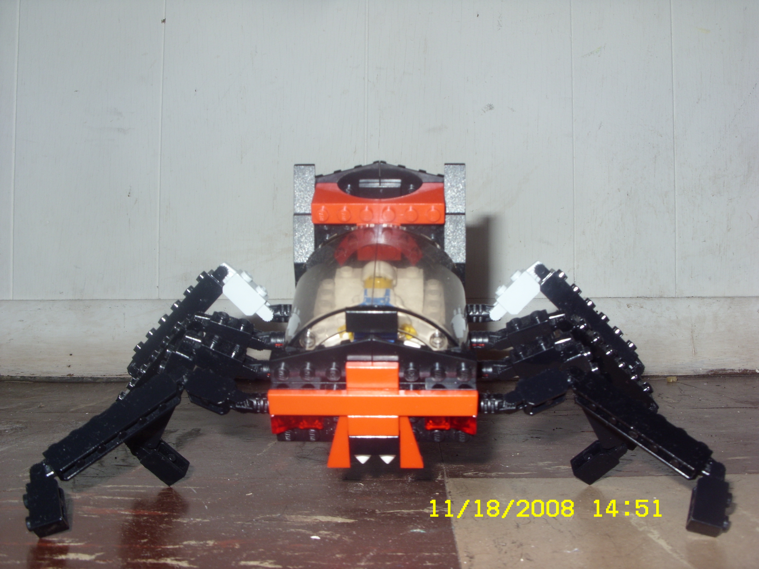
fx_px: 833
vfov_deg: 37.7
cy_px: 284
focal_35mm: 38
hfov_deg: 49.0
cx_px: 380
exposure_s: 1/30
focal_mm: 6.3
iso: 50
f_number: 4.9
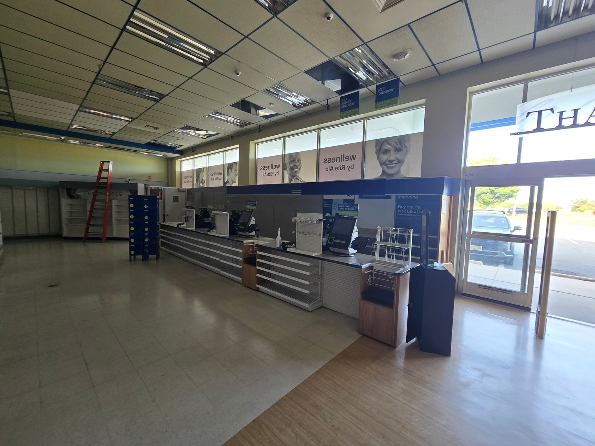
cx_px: 298
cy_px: 223
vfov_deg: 89.9
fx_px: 223
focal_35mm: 13
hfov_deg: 106.2
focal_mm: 2.2
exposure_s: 1/60
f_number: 2.2
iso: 125
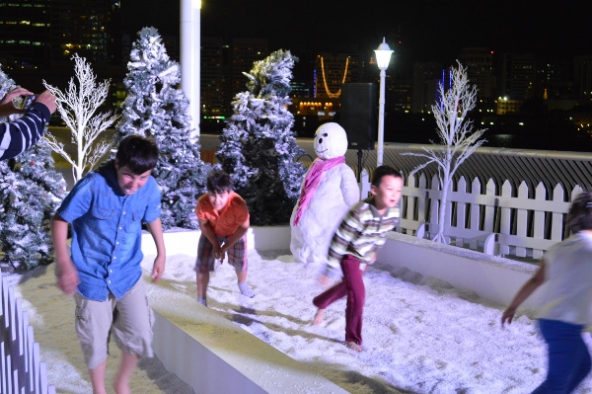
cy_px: 197
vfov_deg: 26.4
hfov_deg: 38.9
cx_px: 296
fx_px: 838
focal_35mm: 51
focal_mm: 34
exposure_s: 1/50
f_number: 5
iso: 3200
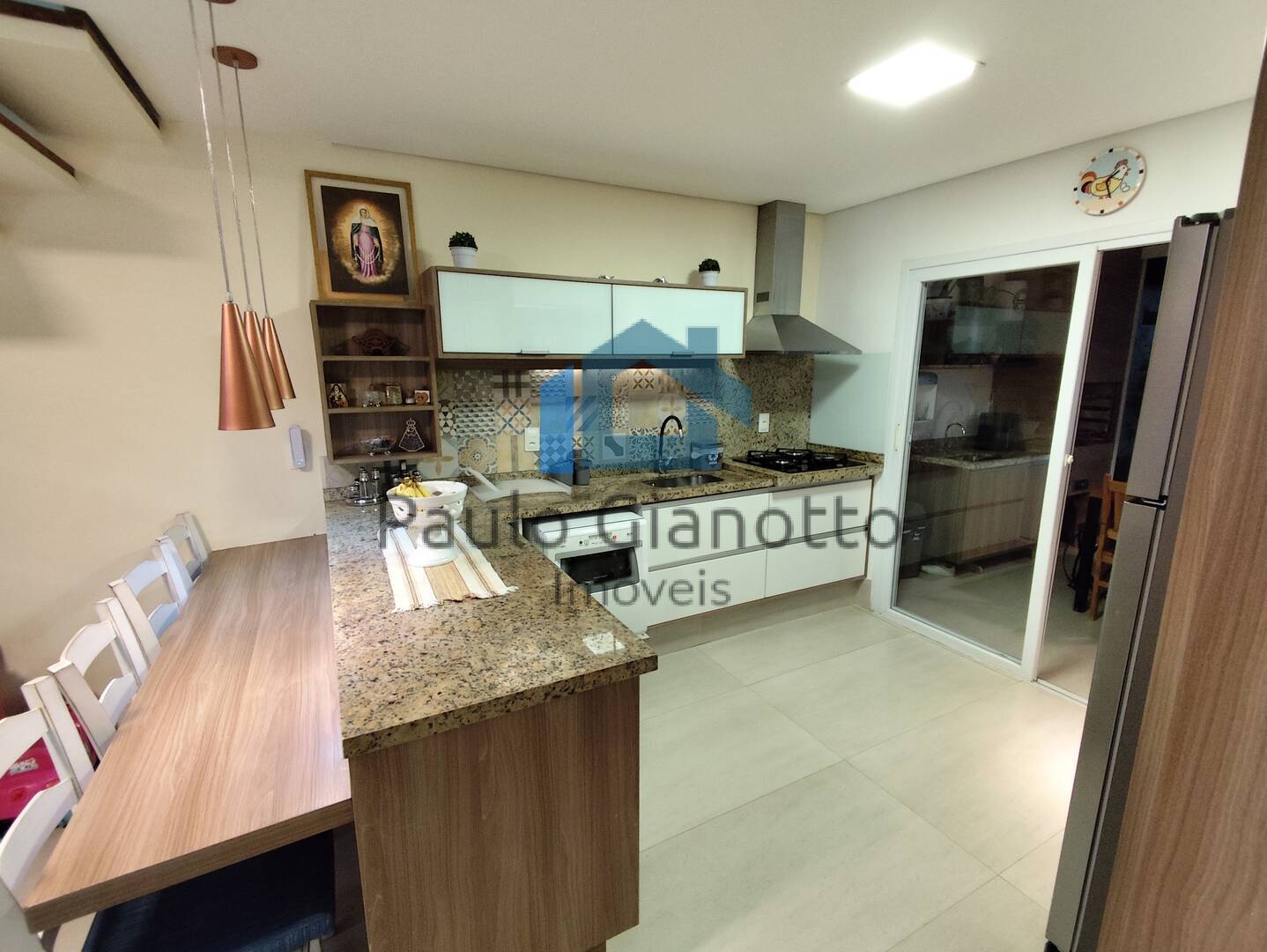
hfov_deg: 94.5
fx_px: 586
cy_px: 476
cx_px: 634
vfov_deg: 78.2
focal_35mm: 16
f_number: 2.2
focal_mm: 1.65
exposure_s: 1/40
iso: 400
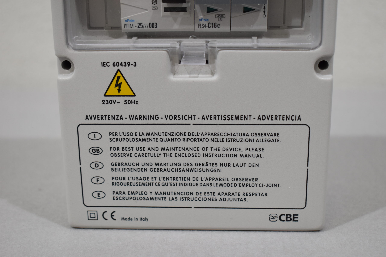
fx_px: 643
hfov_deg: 33.4
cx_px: 193
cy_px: 128
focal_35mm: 60
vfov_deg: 22.6
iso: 400
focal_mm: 40
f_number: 5.6
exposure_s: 1/125
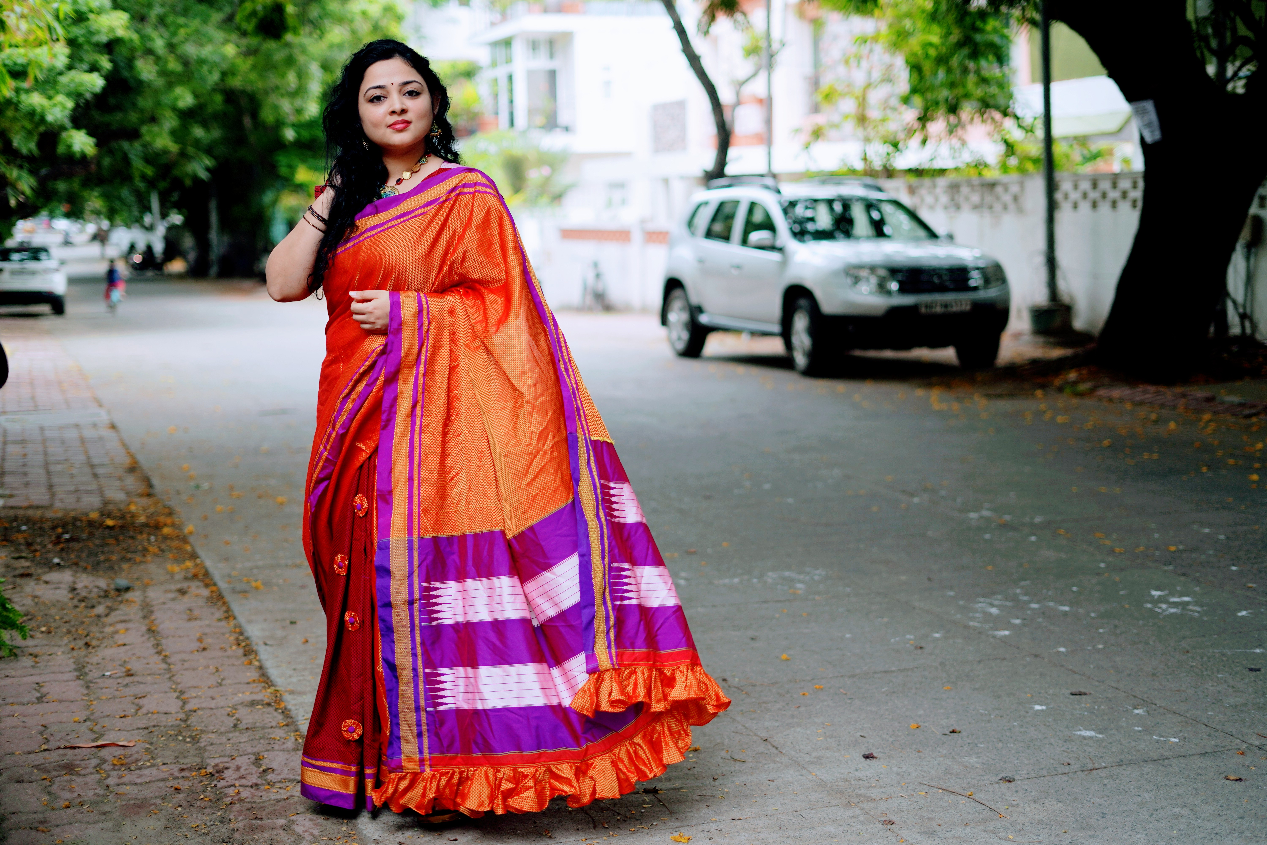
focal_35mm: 50
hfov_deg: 39.6
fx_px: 1760
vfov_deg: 27.0
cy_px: 422
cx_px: 634
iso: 200
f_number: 2
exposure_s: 1/100
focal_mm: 50
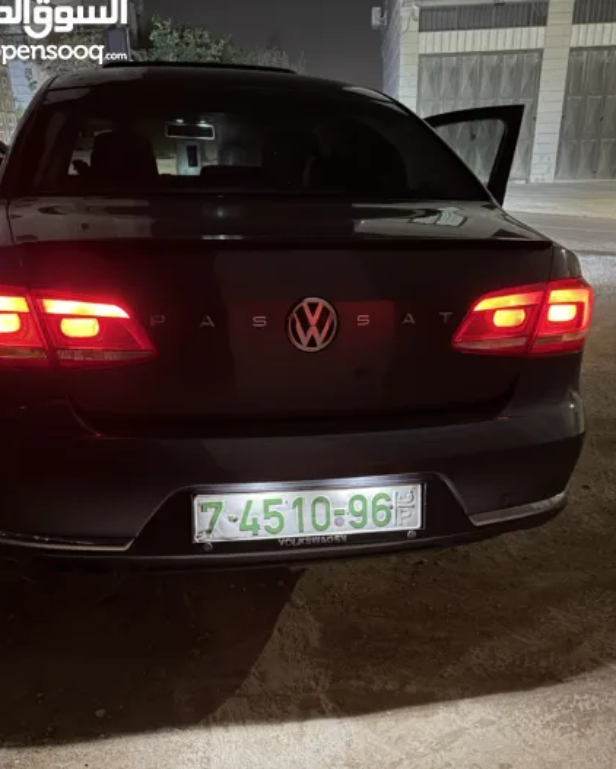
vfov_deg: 55.0
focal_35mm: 32
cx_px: 273
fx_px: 729
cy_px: 483
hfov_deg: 45.7
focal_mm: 6.76
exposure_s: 1/13
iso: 1000
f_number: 1.78
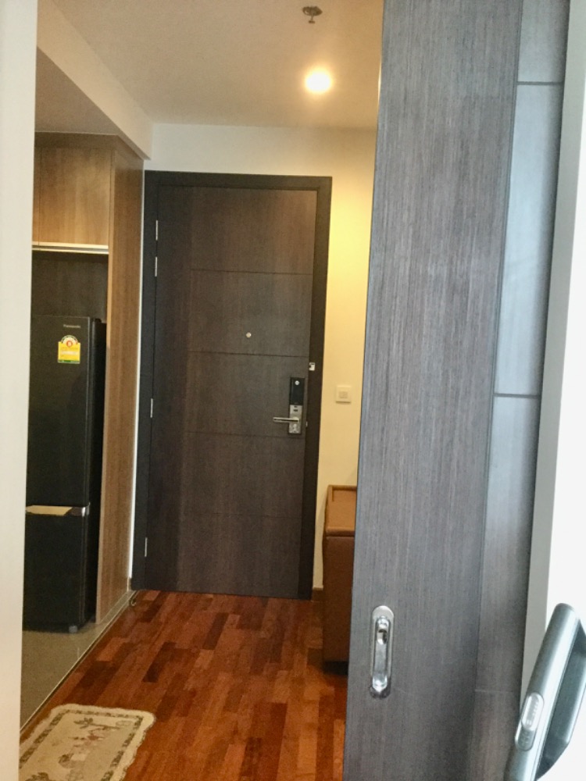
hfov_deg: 45.4
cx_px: 293
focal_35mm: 31
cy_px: 390
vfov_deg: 58.4
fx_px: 700
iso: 320
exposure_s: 1/17
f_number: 2.4
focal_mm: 3.3
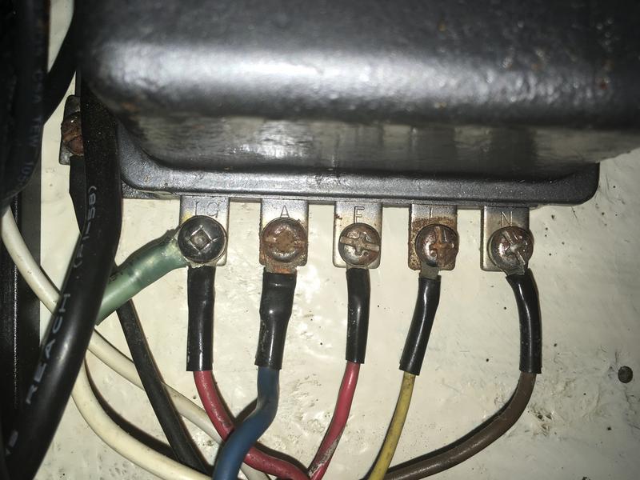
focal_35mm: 29
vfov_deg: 48.2
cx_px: 320
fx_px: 536
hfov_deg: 61.7
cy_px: 240
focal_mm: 4.15
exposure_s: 1/366
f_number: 2.2
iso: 25
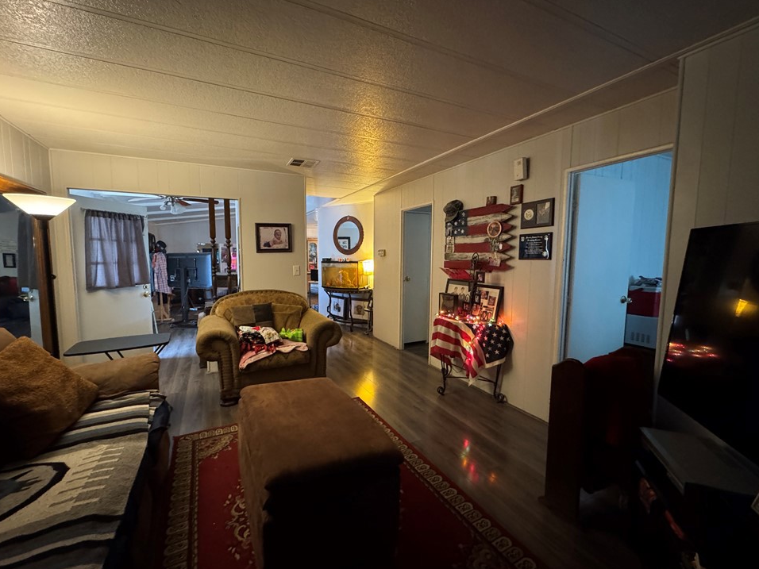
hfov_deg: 98.1
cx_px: 364
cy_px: 286
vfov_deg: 81.7
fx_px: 329
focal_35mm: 15
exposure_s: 1/40
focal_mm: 2.22
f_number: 2.2
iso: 1250
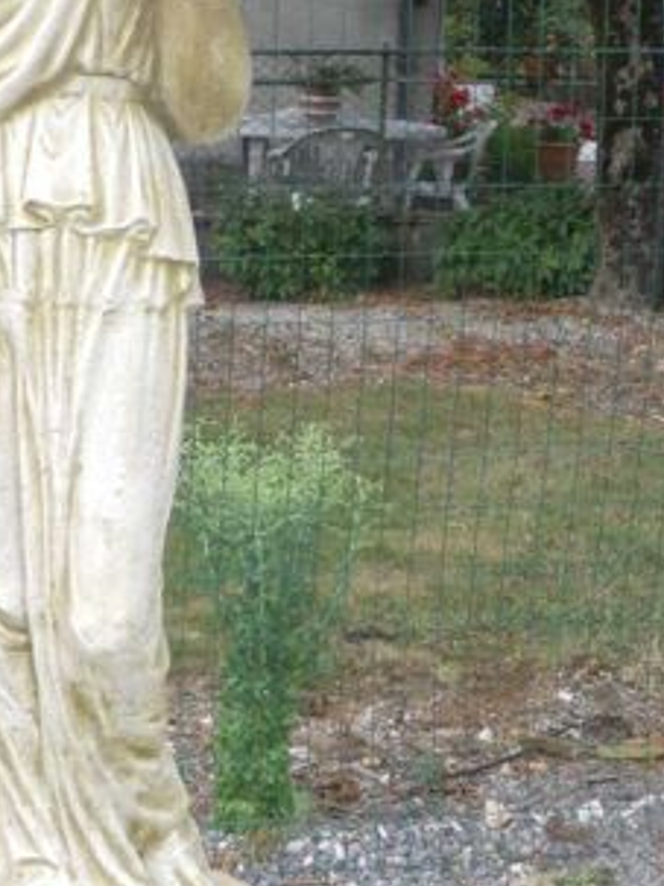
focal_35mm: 76
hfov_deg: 19.1
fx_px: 1945
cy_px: 316
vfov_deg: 25.6
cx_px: 79
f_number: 3.5
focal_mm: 6.3
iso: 80
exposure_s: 1/125
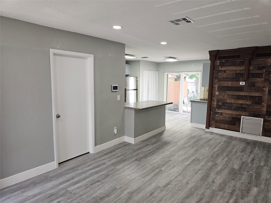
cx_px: 136
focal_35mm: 23
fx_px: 180
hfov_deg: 73.9
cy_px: 102
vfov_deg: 58.9
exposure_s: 1/60
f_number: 1.7
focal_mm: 6.3
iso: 40
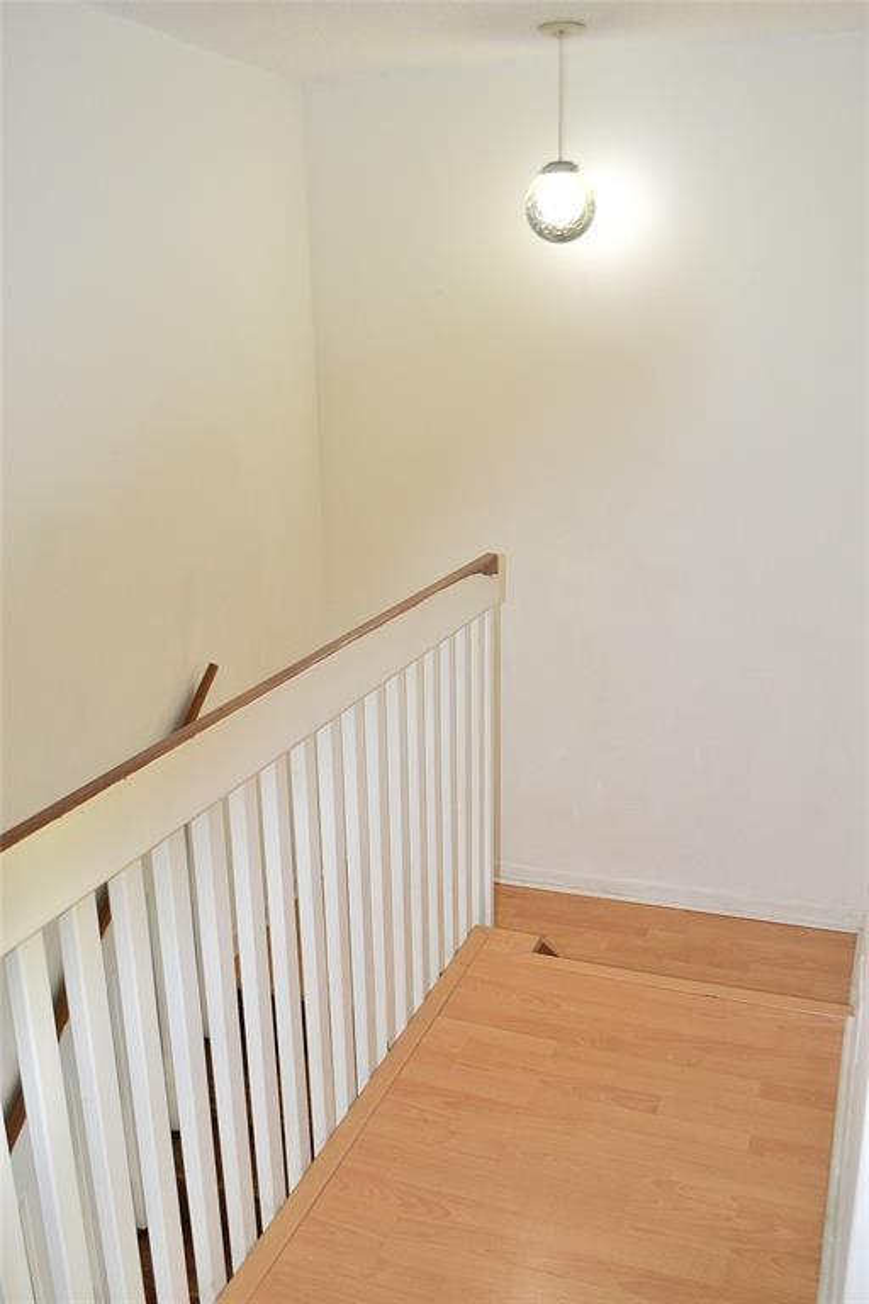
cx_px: 434
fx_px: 1195
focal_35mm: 33
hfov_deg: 40.0
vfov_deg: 57.2
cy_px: 652
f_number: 3.8
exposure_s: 1/60
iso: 560
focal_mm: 22
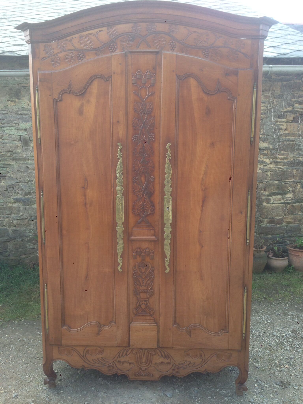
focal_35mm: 33
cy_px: 202
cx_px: 152
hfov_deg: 42.9
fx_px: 385
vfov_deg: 55.4
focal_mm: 4.12
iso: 50
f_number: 2.4
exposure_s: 1/123
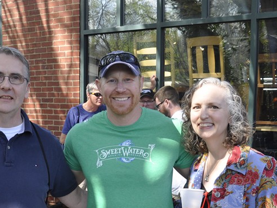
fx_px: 424
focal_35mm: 53
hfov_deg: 36.1
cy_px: 158
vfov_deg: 27.1
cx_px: 128
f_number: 9
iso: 400
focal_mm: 18
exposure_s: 1/200
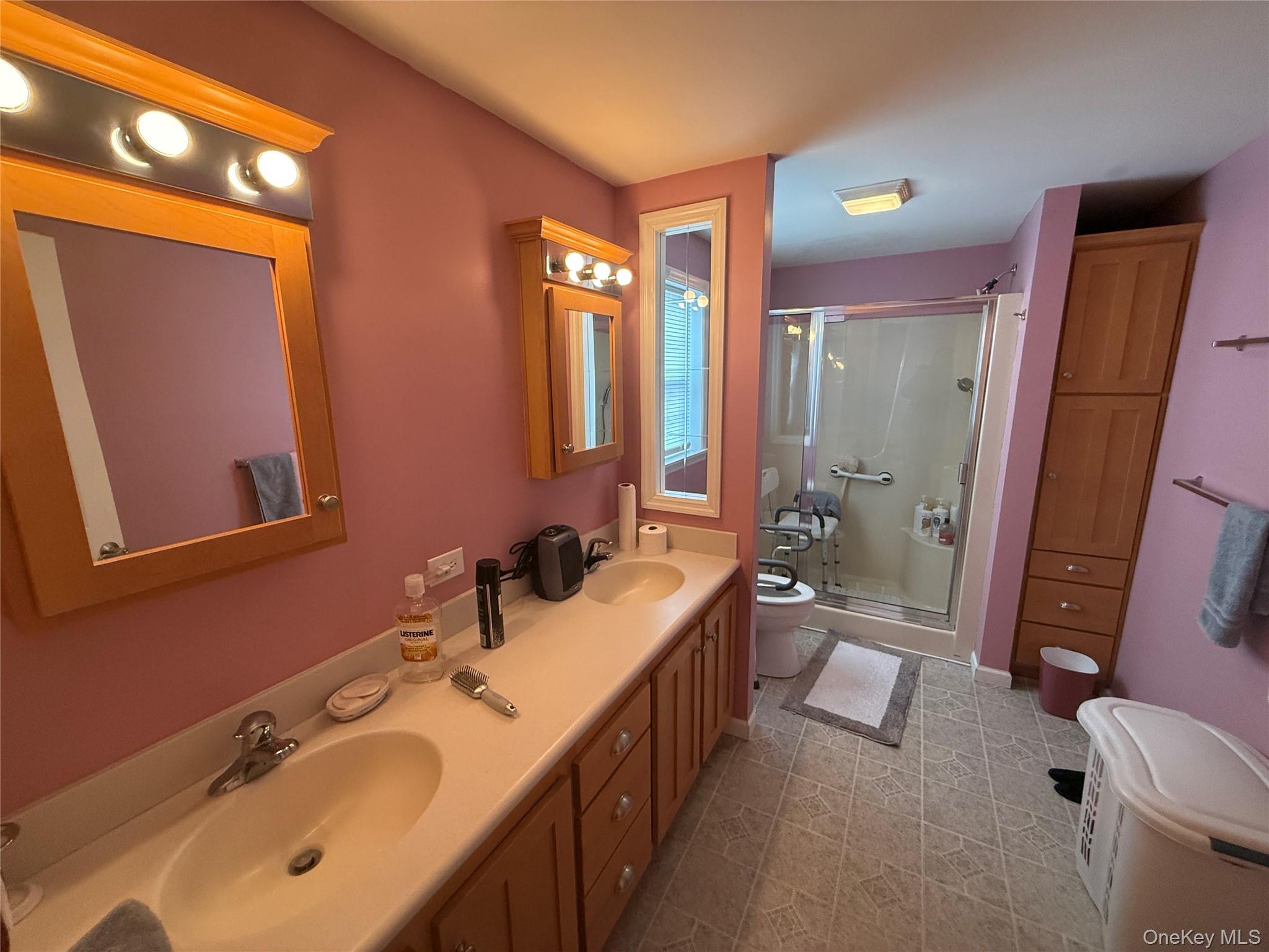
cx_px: 634
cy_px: 476
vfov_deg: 85.7
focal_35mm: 14
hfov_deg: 102.1
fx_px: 513
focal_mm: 2.22
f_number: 2.2
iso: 400
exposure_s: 1/120
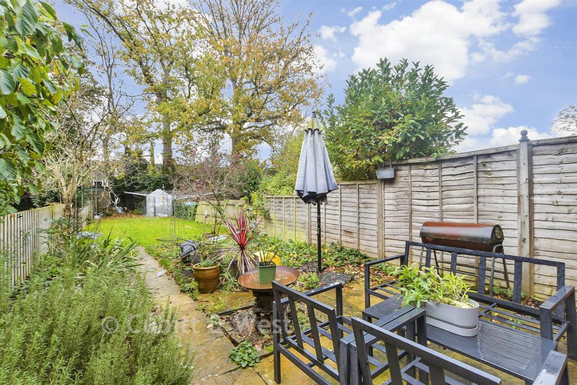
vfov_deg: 77.3
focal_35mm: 15
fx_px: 240
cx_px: 288
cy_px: 192
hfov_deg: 100.4
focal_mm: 10
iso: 160
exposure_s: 1/5
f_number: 8
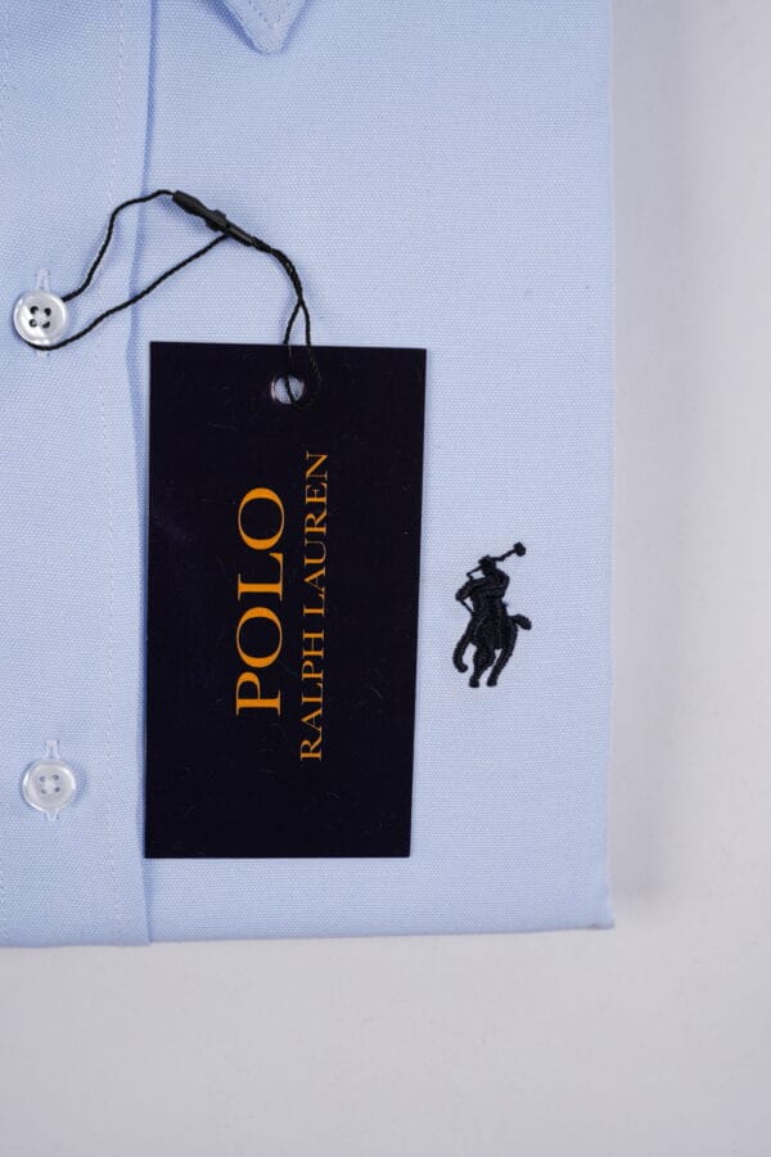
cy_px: 578
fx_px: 1719
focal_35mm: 54
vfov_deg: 37.2
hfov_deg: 25.3
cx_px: 386
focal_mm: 53.5
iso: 50
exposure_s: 1/80
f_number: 10
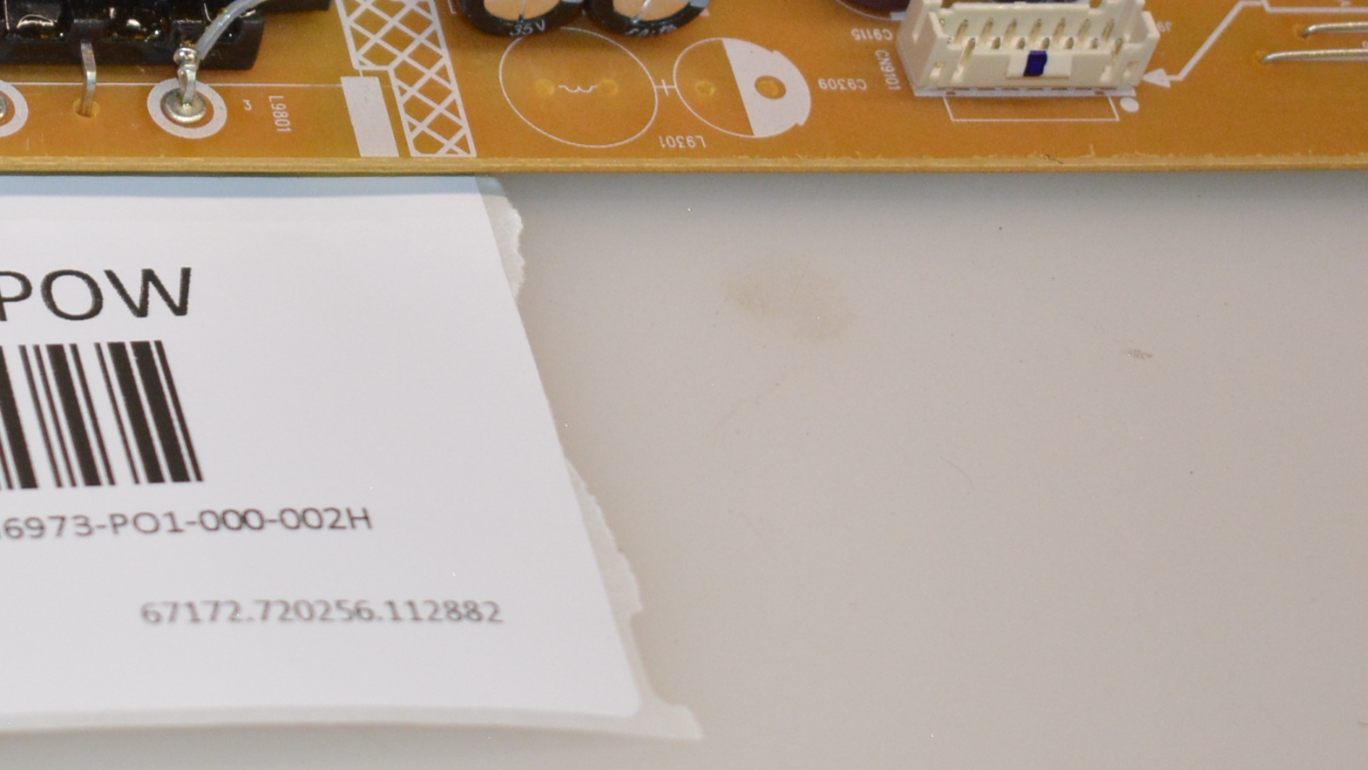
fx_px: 4897
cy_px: -443
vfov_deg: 8.7
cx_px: -156
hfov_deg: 15.5
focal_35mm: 135
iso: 800
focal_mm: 30
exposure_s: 1/200
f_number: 4.2
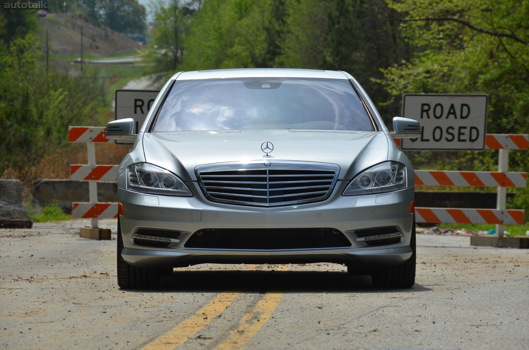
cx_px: 264
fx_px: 2464
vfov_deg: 8.1
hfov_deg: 12.3
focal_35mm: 168
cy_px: 175
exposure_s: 1/2000
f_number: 8
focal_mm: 112
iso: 280
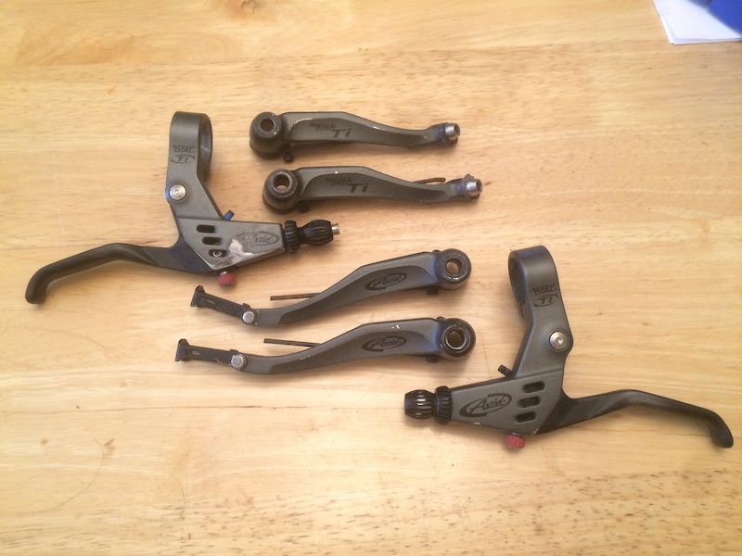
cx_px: 371
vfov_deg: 48.2
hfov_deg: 61.7
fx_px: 622
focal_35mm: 29
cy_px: 278
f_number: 2.2
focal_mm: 4.15
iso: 250
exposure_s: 1/30
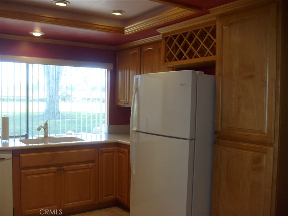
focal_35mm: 35
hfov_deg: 52.6
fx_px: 291
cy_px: 108
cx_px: 144
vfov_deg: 40.7
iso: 80
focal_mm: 5.8
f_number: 2.8
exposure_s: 1/60
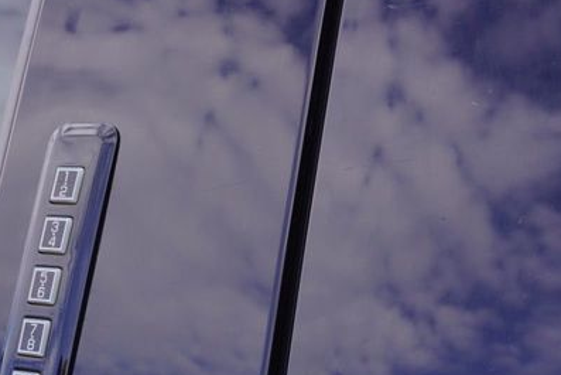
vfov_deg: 16.7
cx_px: 8
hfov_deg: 23.9
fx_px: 1267
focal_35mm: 81
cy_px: 266
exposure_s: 1/100
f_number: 6.3
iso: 100
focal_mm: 21
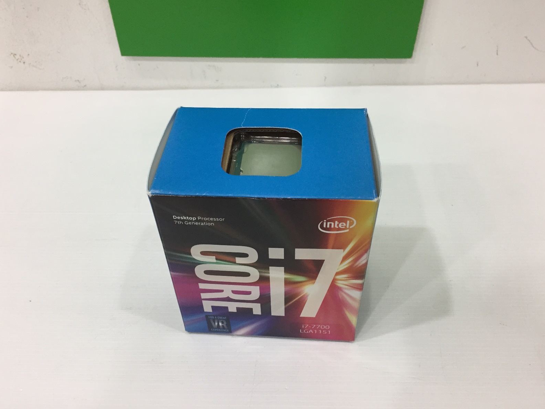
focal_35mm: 30
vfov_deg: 46.8
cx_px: 270
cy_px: 206
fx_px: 472
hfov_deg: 60.0
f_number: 2.2
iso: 64
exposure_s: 1/33
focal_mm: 4.15
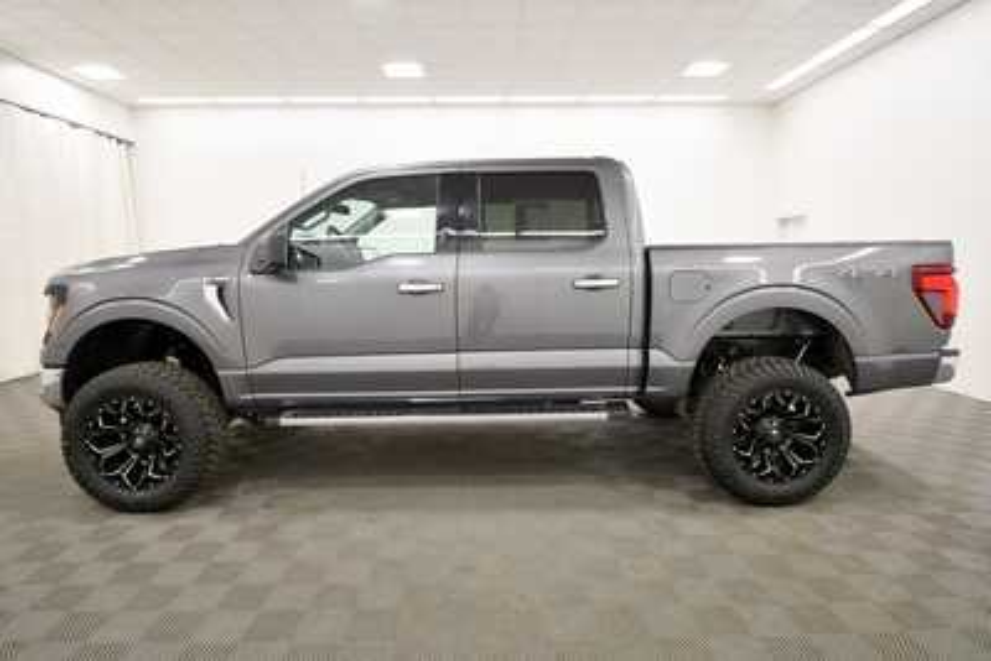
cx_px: 496
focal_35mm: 19
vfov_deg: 64.6
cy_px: 330
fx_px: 523
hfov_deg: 86.9
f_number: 5
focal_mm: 13
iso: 900
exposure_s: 1/125
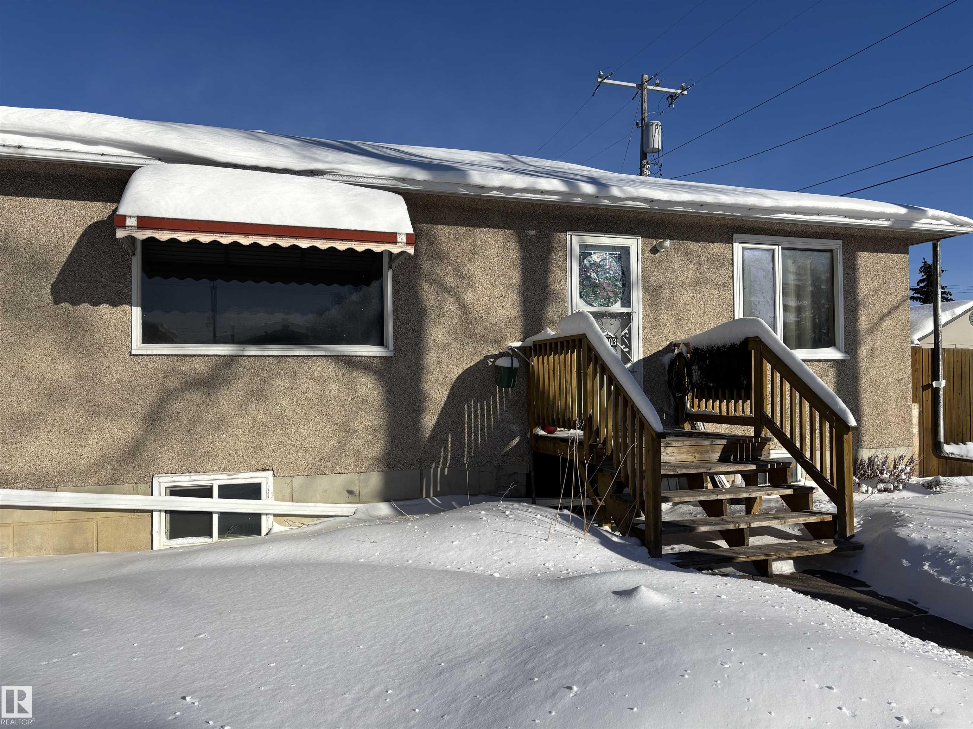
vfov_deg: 53.1
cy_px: 364
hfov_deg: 67.3
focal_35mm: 26
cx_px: 486
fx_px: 731
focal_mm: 5.96
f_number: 1.6
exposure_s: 1/7692
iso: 50
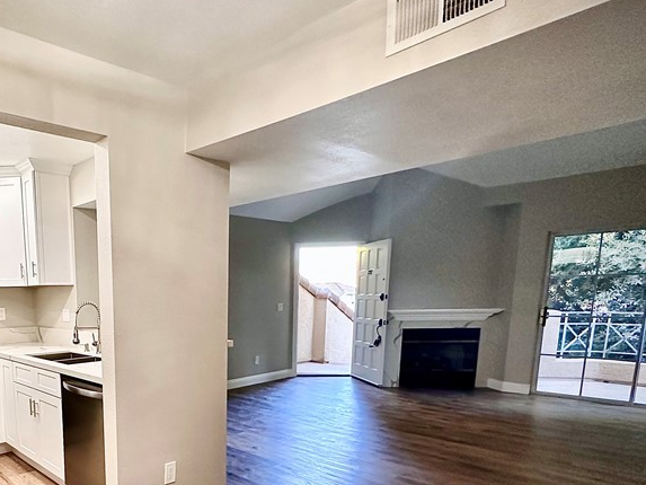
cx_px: 148
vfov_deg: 52.3
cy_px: 369
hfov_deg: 64.4
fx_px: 467
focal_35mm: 25
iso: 250
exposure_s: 1/120
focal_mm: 2.22
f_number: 2.2
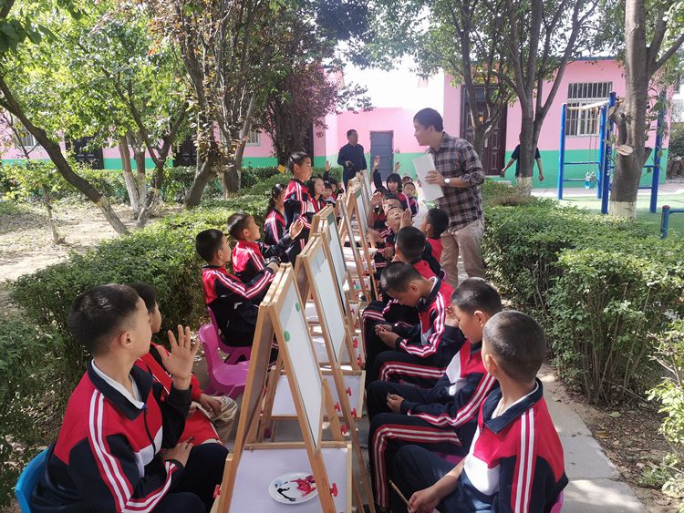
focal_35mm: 29
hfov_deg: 61.6
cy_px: 256
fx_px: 573
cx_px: 342
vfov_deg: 48.3
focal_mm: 4.75
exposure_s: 1/197
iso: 50
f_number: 1.8
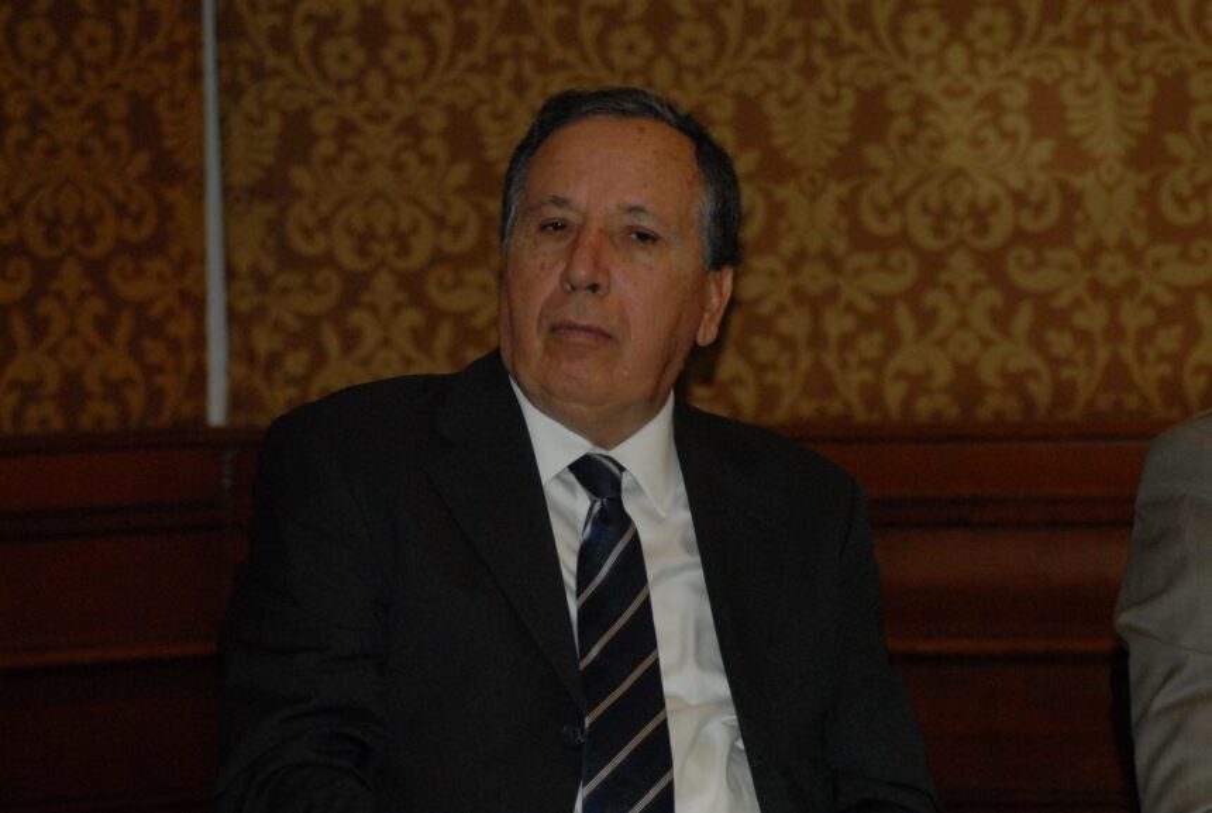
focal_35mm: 150
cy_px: 406
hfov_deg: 13.7
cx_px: 606
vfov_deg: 9.2
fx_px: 5060
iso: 1000
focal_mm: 100
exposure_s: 1/80
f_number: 4
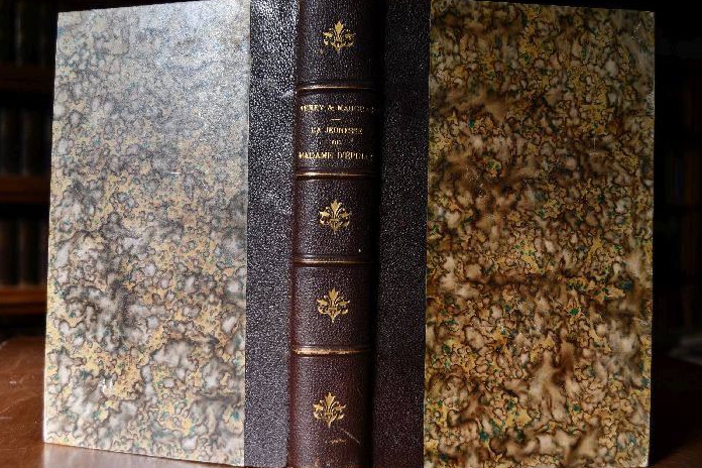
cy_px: 231
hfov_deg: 46.4
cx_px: 371
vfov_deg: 31.9
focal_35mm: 42
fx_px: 819
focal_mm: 26
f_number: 5.6
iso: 200
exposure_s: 1/250
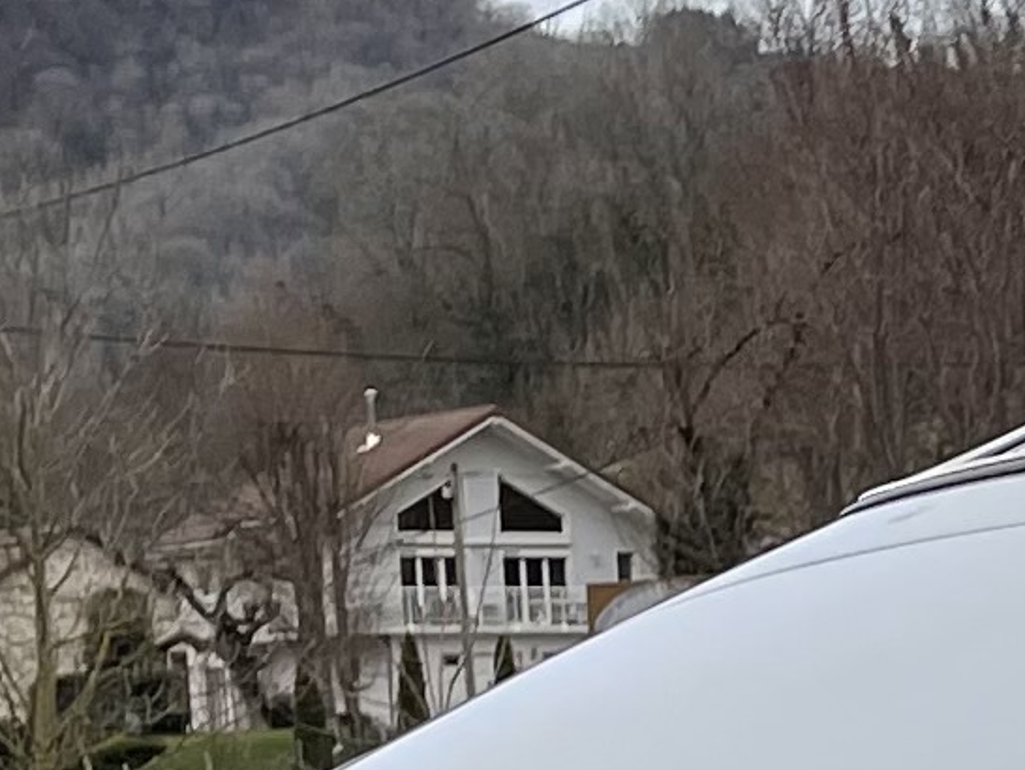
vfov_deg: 7.5
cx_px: 2375
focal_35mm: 192
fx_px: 5688
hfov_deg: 9.3
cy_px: 1339
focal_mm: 4.2
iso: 32
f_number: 1.6
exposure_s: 1/694
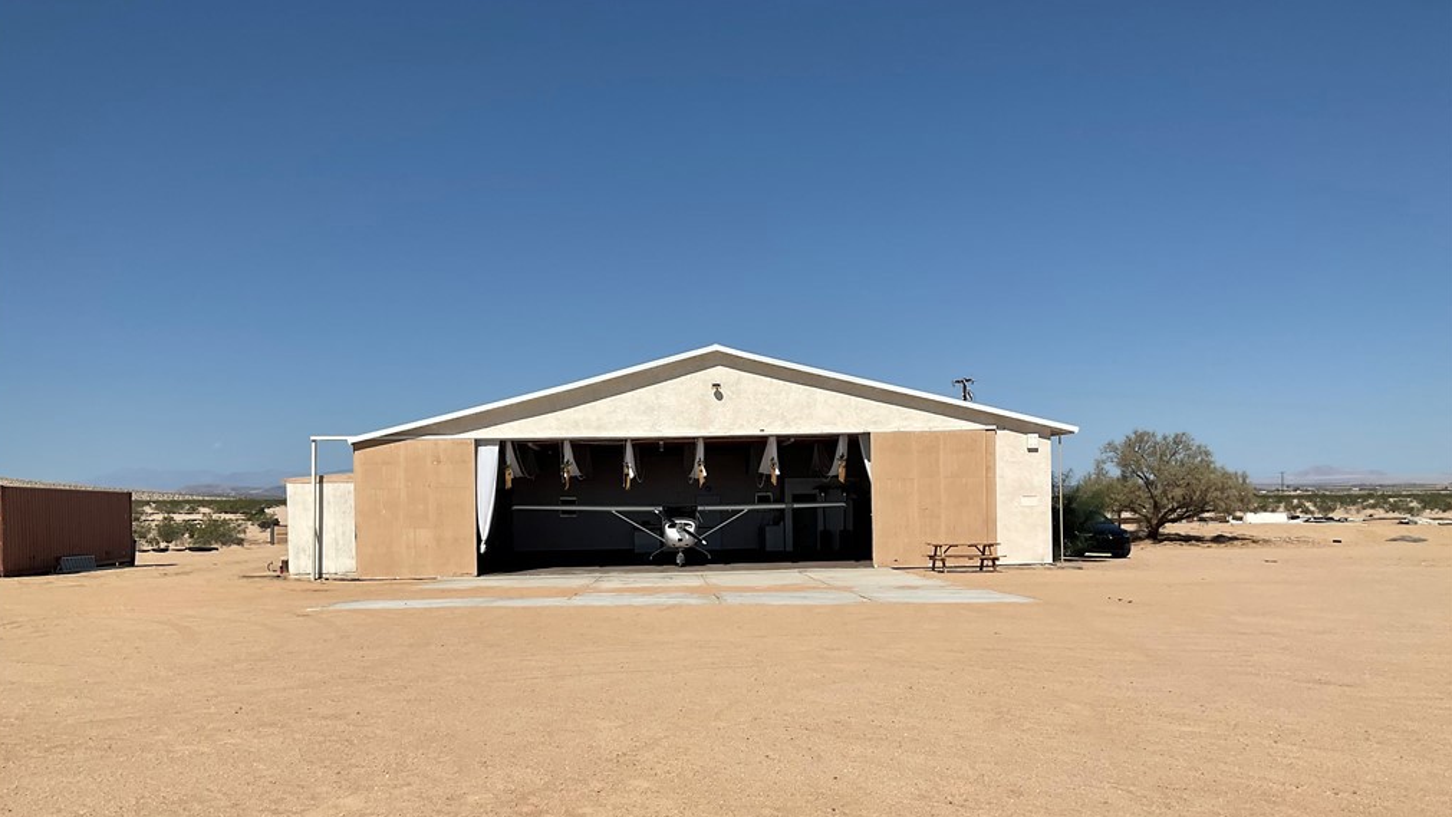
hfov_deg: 61.0
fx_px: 1232
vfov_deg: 36.4
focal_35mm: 32
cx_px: 721
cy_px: 524
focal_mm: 3
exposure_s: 1/4785
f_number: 1.8
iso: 16
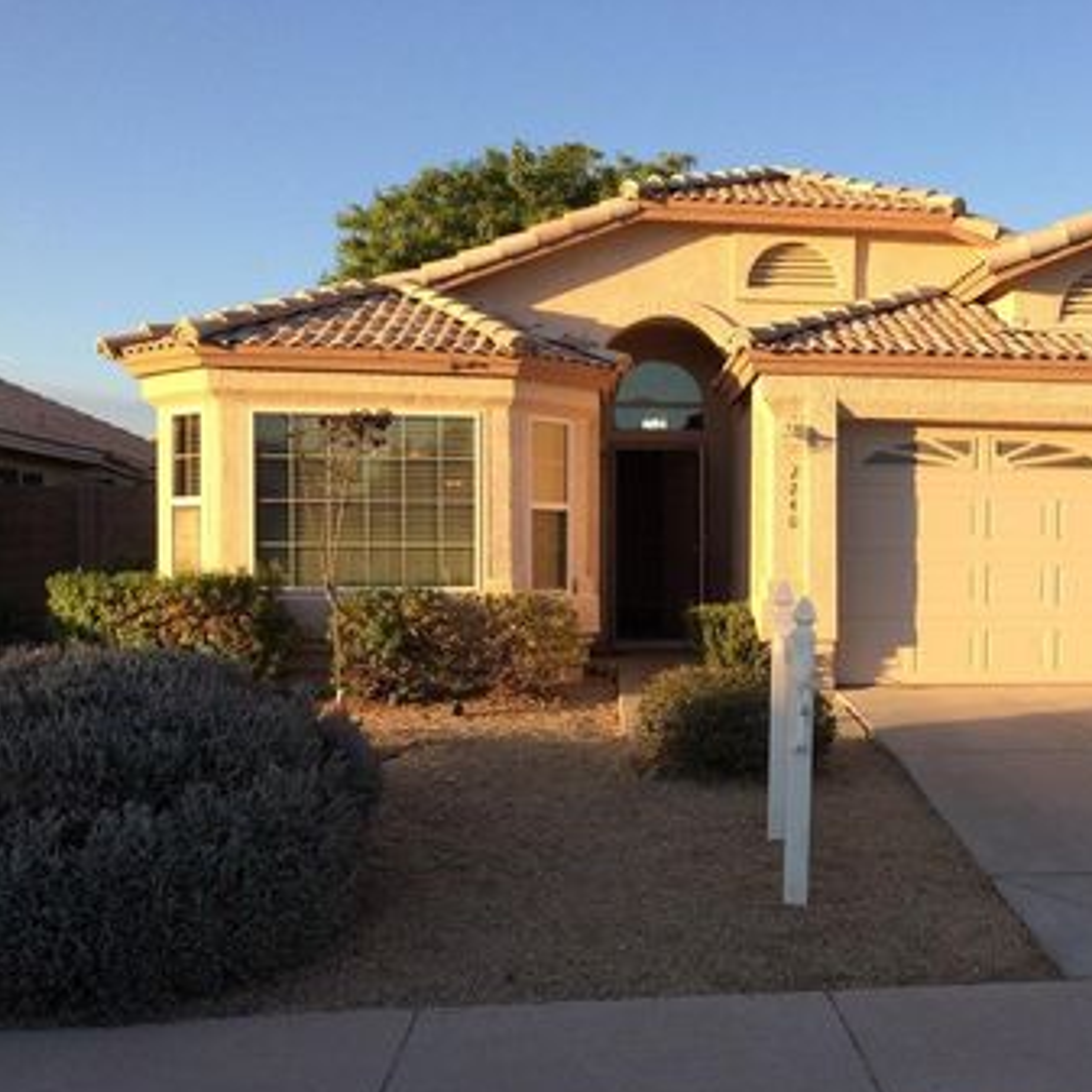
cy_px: 598
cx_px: 804
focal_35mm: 38
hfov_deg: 42.7
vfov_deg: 43.8
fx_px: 1356
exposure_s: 1/604
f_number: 2.2
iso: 32
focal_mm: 4.15
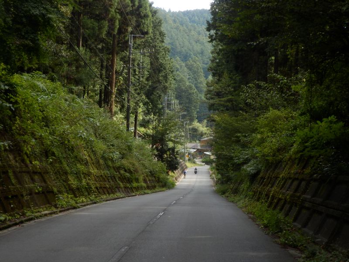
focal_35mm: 76
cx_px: 174
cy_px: 131
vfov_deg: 19.4
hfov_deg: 25.7
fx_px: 766
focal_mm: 13.5
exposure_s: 1/80
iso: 80
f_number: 4.9
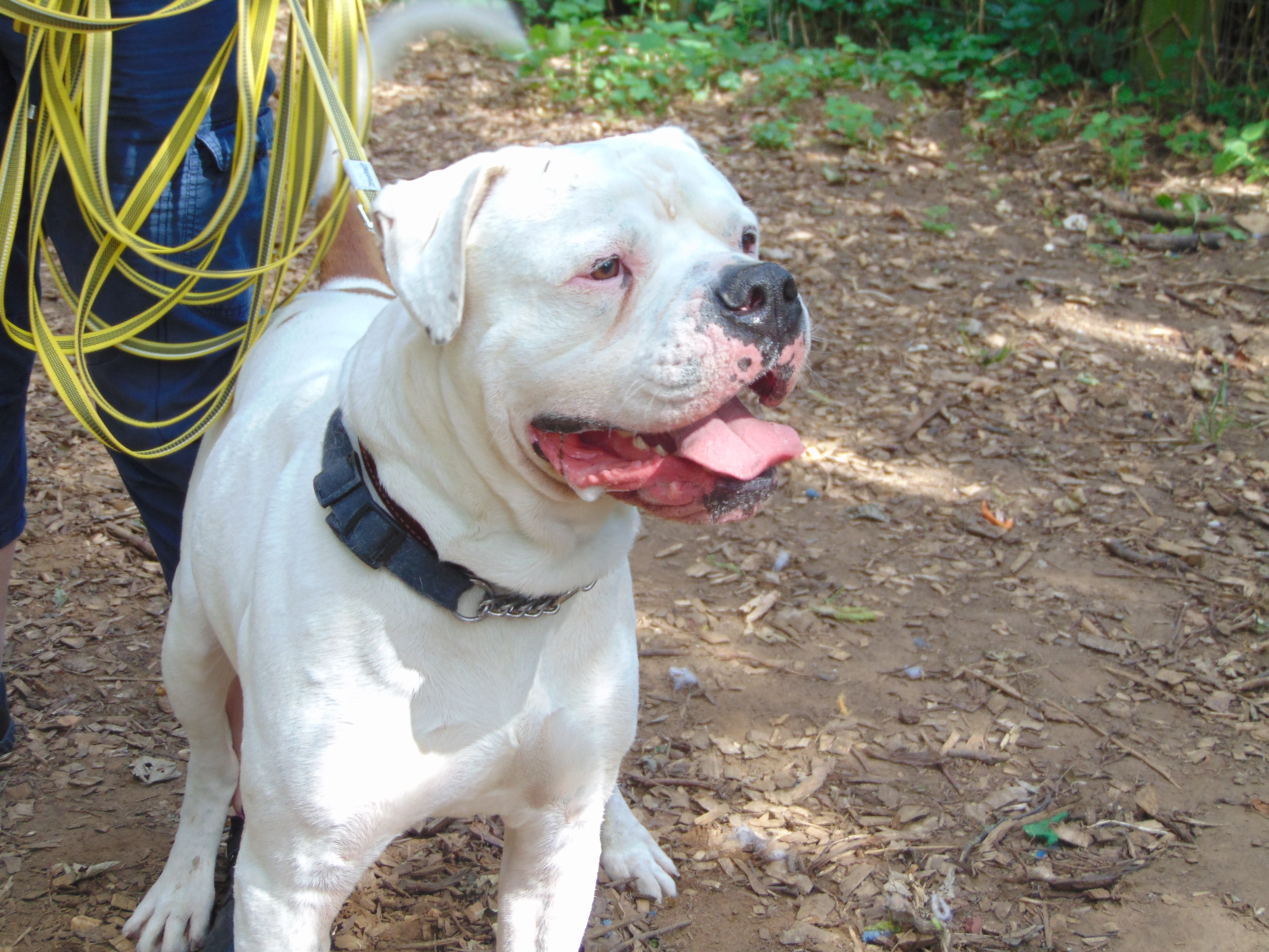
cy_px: 476
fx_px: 2603
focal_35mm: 71
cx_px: 634
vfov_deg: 20.7
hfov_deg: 27.4
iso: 80
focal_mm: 12.8
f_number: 3.7
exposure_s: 1/60
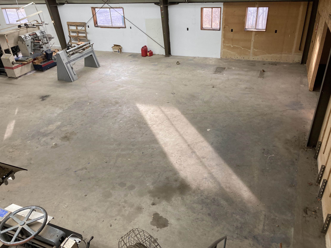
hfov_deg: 63.4
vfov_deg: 49.7
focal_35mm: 28
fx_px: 268
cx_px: 166
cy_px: 124
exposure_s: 1/60
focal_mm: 3.99
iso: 50
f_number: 1.8
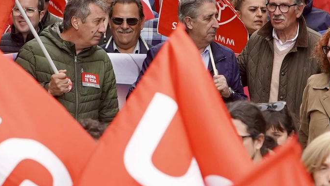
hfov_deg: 2.3
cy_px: 4
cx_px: 122
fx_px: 8110
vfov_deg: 1.3
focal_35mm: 927
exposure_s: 1/640
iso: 1000
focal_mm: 200
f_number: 9
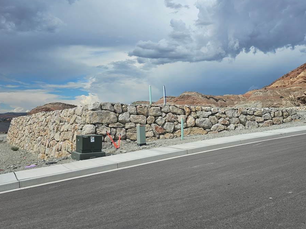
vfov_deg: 42.9
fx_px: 292
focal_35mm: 33
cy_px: 117
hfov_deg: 54.7
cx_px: 191
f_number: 1.7
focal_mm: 6.3
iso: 12
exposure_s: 1/1593
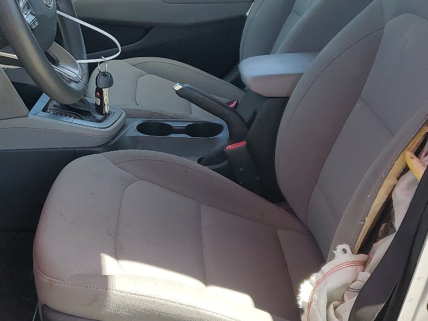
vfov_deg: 26.7
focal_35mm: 54
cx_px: 94
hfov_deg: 34.6
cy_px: 76
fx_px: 668
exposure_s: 1/667
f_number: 1.5
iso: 50
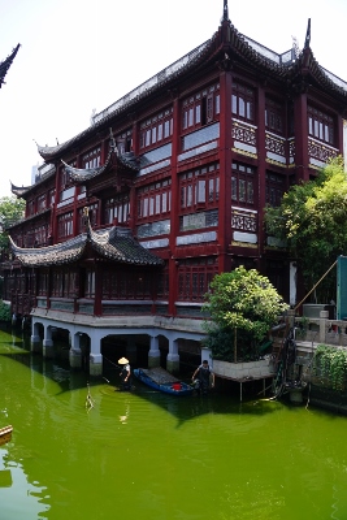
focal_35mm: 27
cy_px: 260
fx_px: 390
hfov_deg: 48.0
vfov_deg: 67.4
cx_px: 174
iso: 100
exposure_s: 1/100
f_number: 6.3
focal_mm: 18
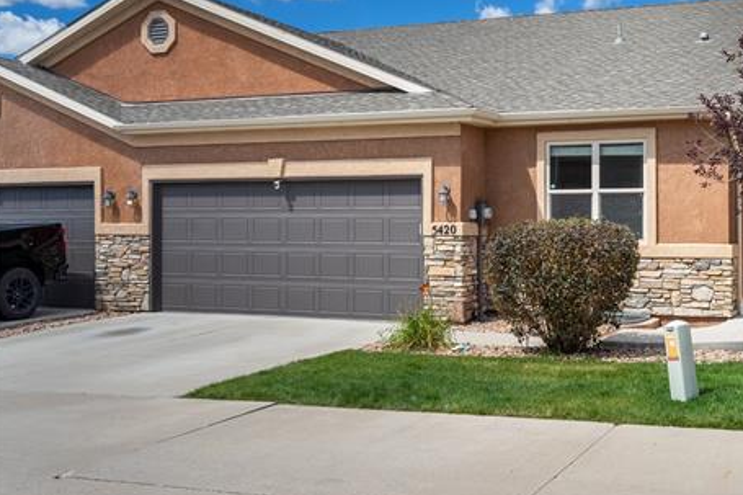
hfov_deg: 42.8
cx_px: 513
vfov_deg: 29.7
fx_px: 928
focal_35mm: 45
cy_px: 188
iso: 1250
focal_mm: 32
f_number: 6.3
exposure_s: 1/1250
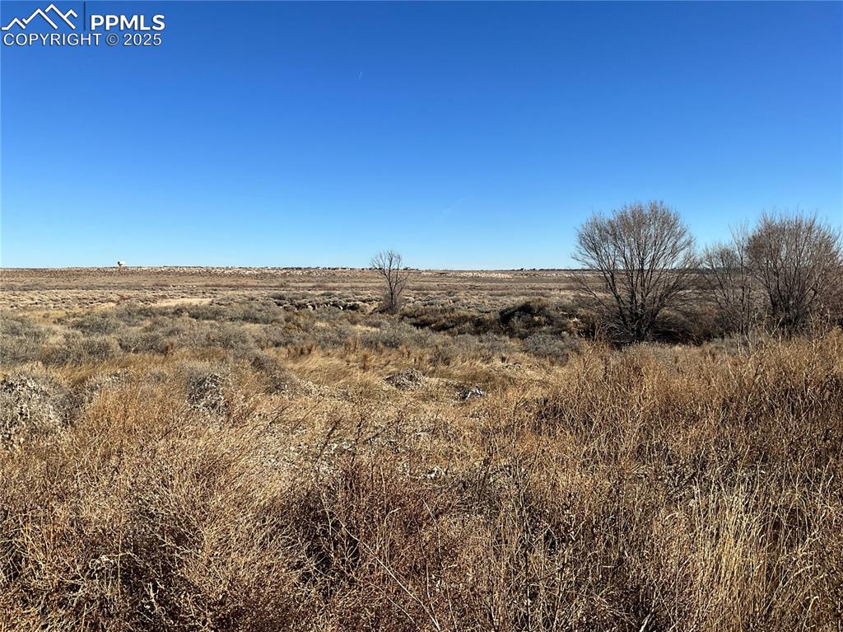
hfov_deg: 61.7
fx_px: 706
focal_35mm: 29
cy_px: 316
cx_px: 422
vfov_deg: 48.2
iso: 25
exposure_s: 1/2320
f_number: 1.8
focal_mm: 3
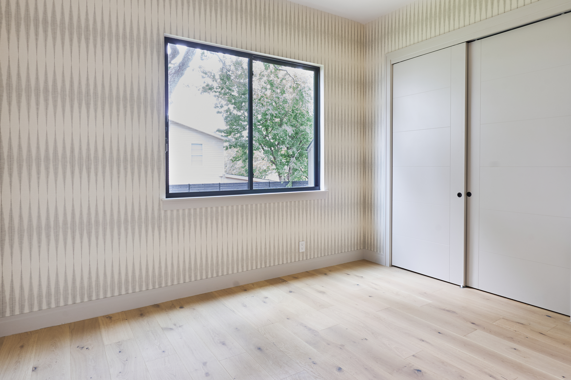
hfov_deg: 81.1
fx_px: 333
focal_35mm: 21
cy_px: 170
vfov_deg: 59.4
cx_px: 306
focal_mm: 16
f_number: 10
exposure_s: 1/1.59
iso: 250
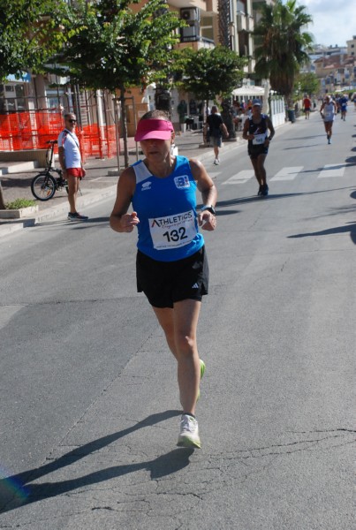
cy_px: 265
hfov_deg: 19.0
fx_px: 1062
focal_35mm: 72
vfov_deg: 28.0
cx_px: 178
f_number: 8
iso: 1000
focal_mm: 48
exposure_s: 1/2000
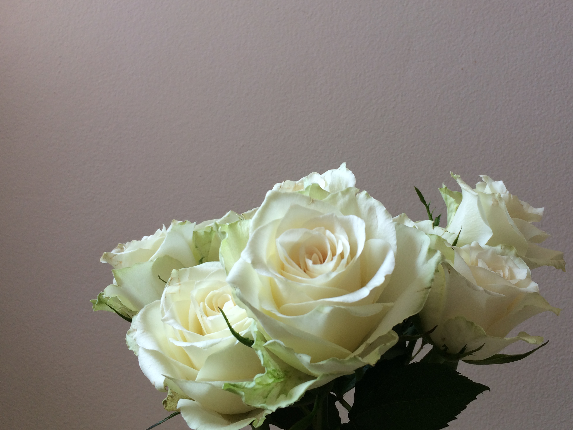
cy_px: 205
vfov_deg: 41.8
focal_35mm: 34
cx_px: 323
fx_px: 563
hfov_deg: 53.8
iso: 32
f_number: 2.2
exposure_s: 1/50
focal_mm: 4.15
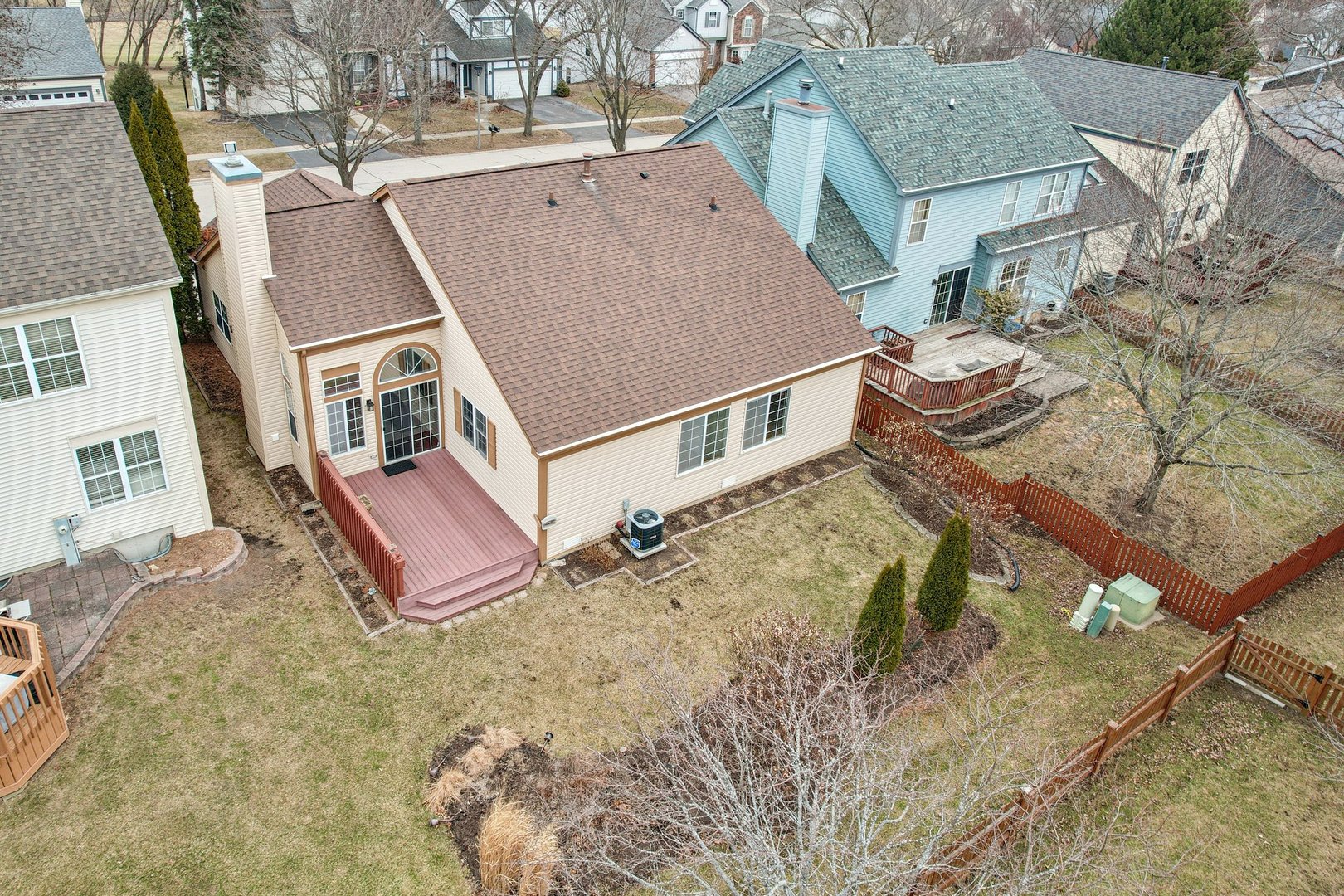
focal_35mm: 22
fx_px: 821
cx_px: 672
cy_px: 448
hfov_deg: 78.6
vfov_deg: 57.2
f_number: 2.8
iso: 110
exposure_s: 1/500
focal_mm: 8.4
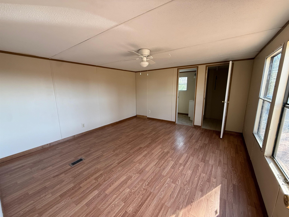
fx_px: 117
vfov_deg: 85.7
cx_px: 144
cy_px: 108
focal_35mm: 14
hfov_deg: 102.1
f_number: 2.2
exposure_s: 1/99
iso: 200
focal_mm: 2.22
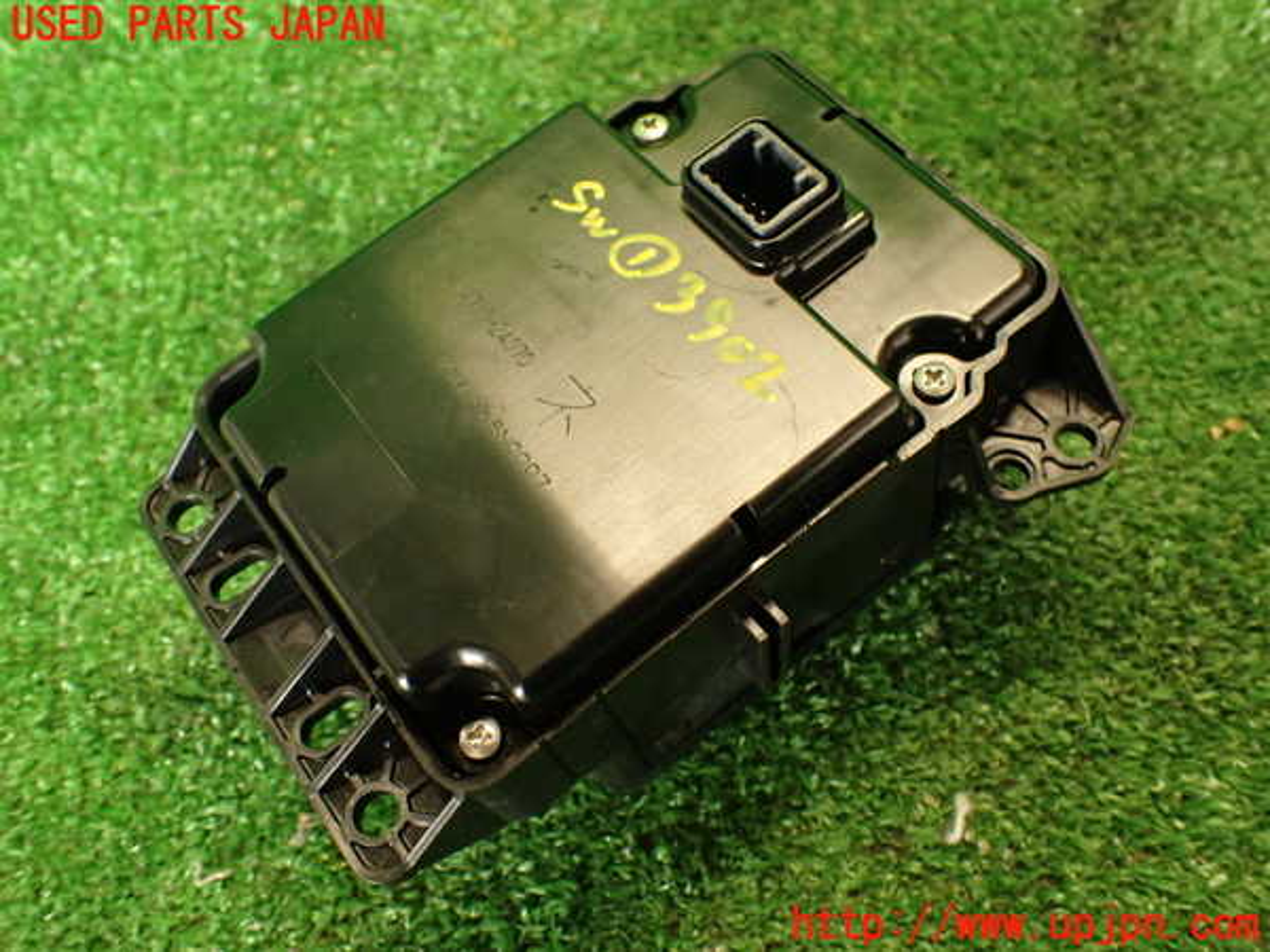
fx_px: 1174
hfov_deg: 56.8
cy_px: 476
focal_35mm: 32
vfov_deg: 44.2
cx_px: 635
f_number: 2.4
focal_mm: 5.79
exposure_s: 1/30
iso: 320
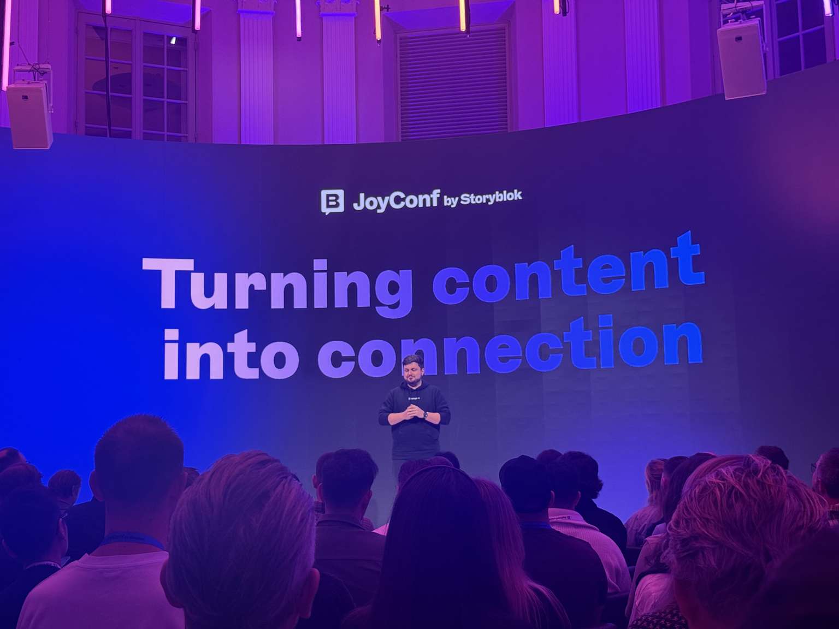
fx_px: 1163
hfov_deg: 39.7
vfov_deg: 30.3
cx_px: 420
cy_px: 314
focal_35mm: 48
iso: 200
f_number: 1.78
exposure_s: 1/50
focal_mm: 6.76
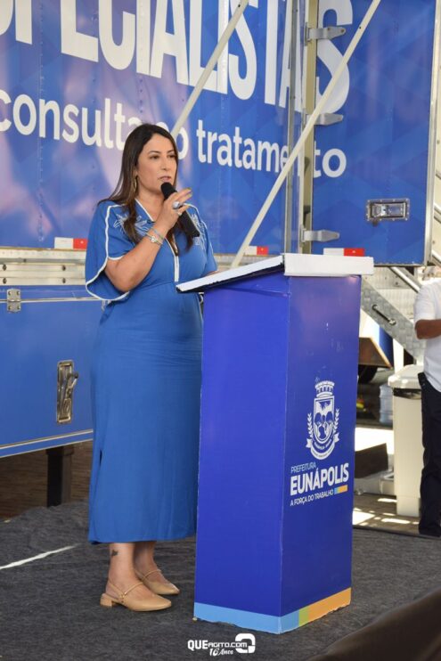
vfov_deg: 26.0
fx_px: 1432
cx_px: 220
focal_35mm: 78
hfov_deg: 17.5
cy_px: 330
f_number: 5
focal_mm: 52
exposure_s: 1/100
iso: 400
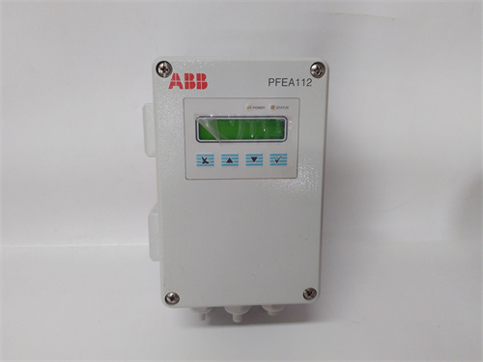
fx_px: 377
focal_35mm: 27
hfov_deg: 65.3
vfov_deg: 51.4
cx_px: 242
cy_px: 181
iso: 132
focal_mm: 3.79
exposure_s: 1/33
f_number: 2
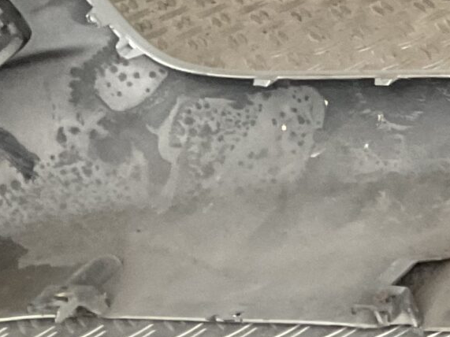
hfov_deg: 12.8
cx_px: 968
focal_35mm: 130
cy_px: 20
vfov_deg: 11.3
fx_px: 1690
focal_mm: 3
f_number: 1.8
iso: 100
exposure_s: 1/50
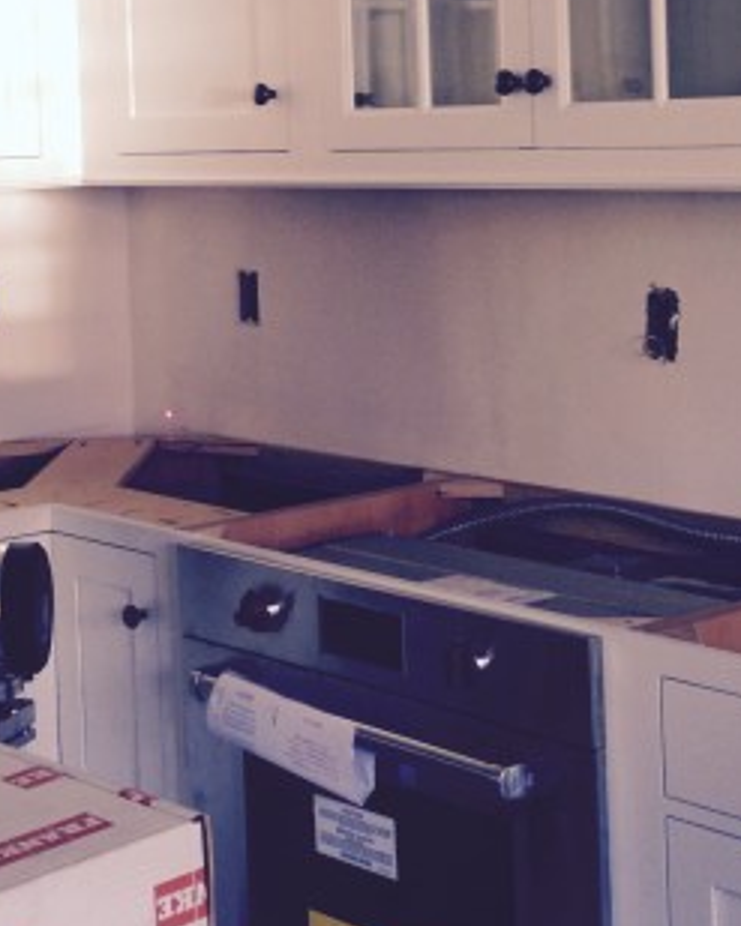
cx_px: 159
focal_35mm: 80
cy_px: 192
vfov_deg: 23.5
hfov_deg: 19.0
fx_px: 2194
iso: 50
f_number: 2.4
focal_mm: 4.12
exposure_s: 1/20
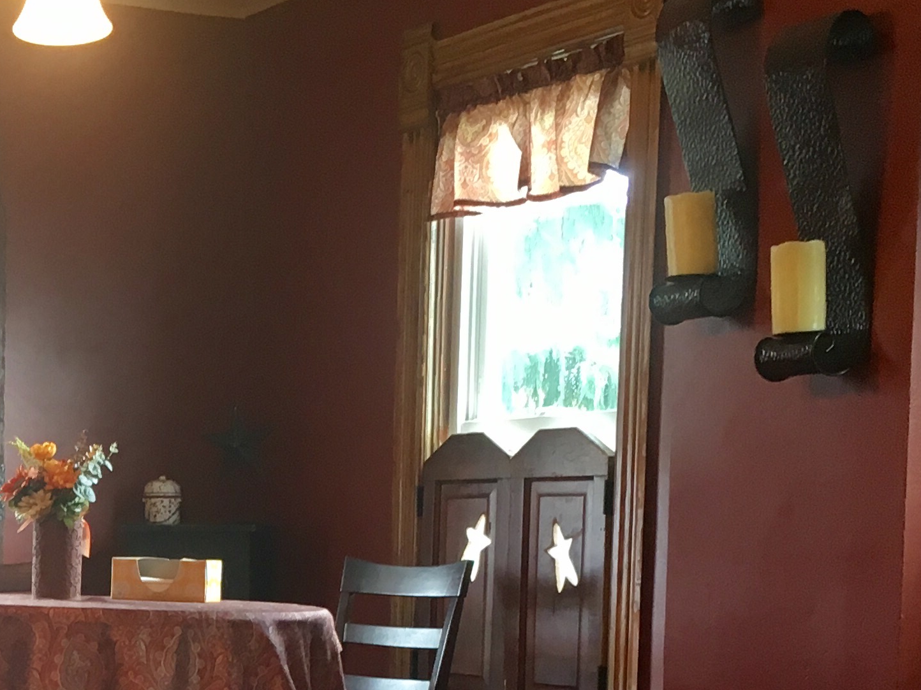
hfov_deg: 23.1
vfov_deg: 17.6
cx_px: -20
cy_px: 747
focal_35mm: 81
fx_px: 2155
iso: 64
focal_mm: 4.15
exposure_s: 1/30
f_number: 2.2
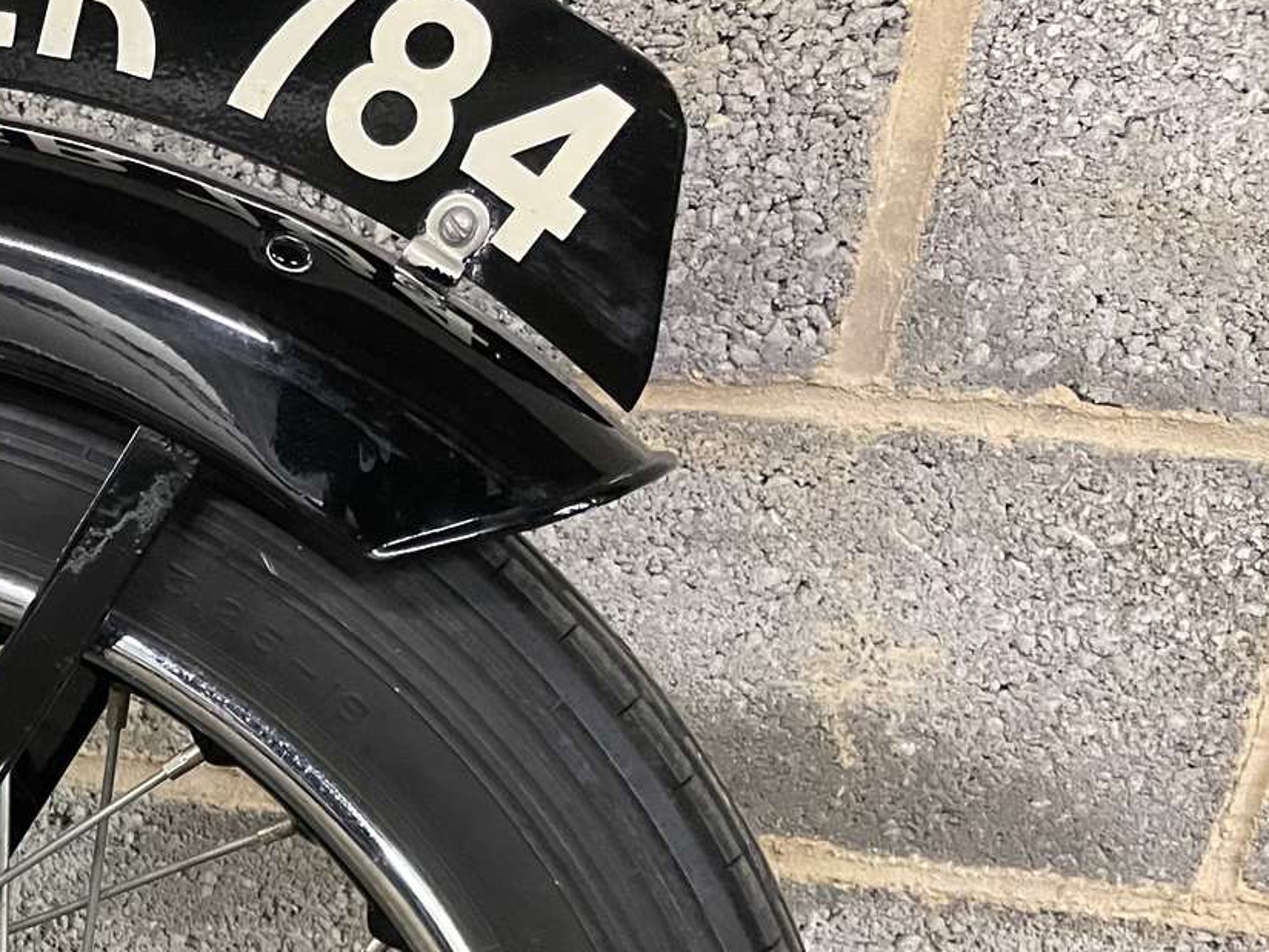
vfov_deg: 21.6
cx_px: -229
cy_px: 1146
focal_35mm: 63
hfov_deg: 27.3
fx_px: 2310
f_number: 1.6
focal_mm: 4.2
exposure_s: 1/25
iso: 640
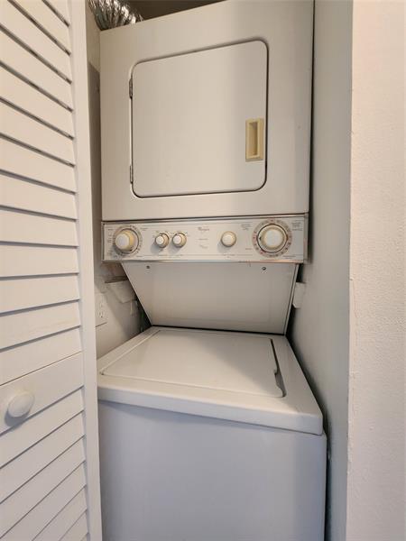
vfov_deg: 106.2
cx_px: 203
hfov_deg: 89.9
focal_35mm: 13
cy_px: 270
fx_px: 203
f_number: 2.2
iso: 400
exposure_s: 1/40
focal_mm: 2.2
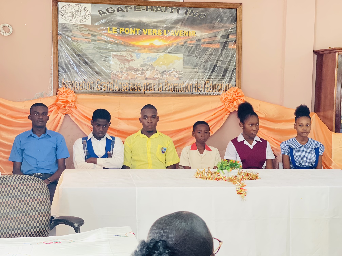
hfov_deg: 30.3
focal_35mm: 64
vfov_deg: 22.9
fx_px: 632
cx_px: 171
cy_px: 128
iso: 400
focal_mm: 7.5
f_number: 2.2
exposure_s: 1/40
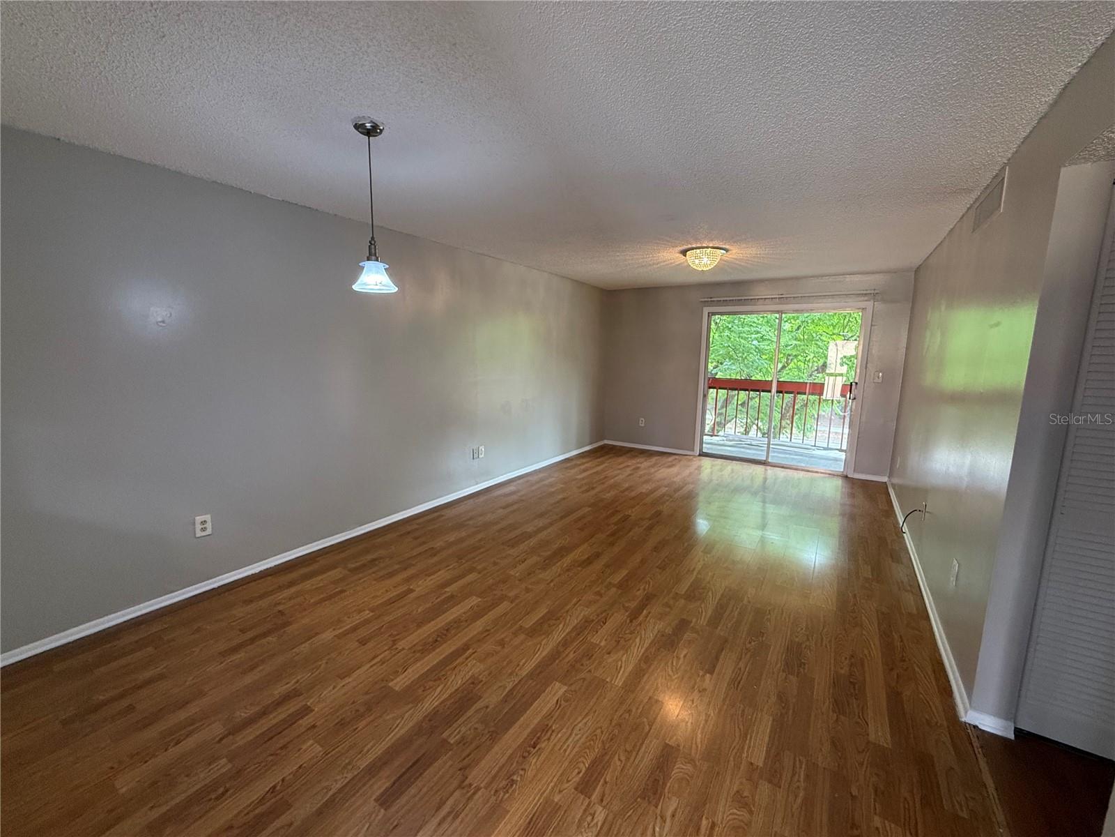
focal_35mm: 14
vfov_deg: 85.7
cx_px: 558
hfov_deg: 102.1
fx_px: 451
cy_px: 418
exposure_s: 1/120
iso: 320
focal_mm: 2.22
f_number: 2.2
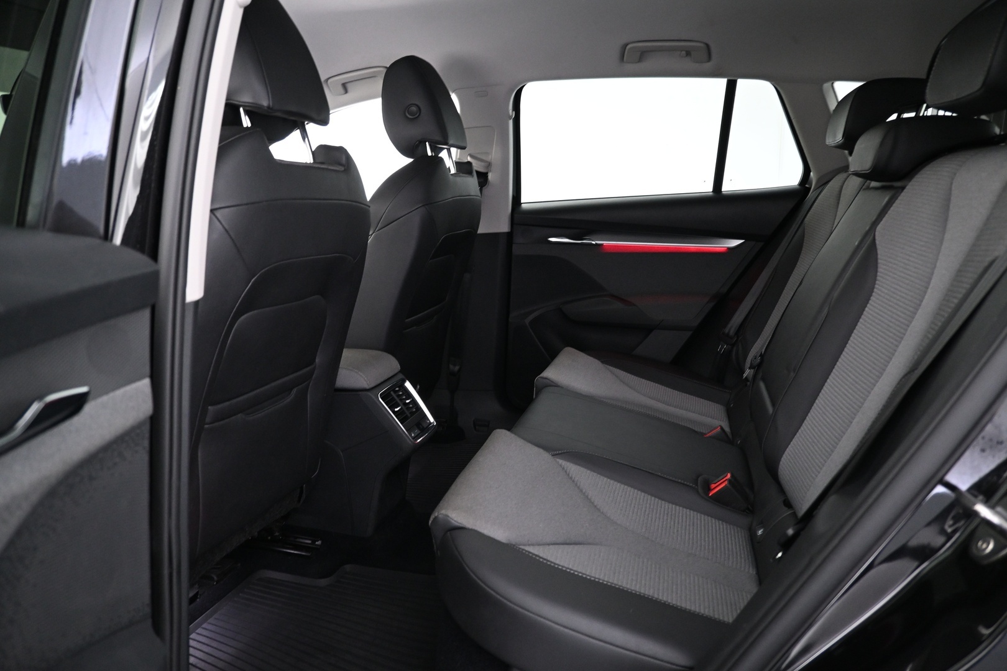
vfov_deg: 53.1
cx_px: 504
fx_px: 671
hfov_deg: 73.7
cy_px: 336
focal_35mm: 24
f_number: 3.5
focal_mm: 16
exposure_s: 1/13
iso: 1600
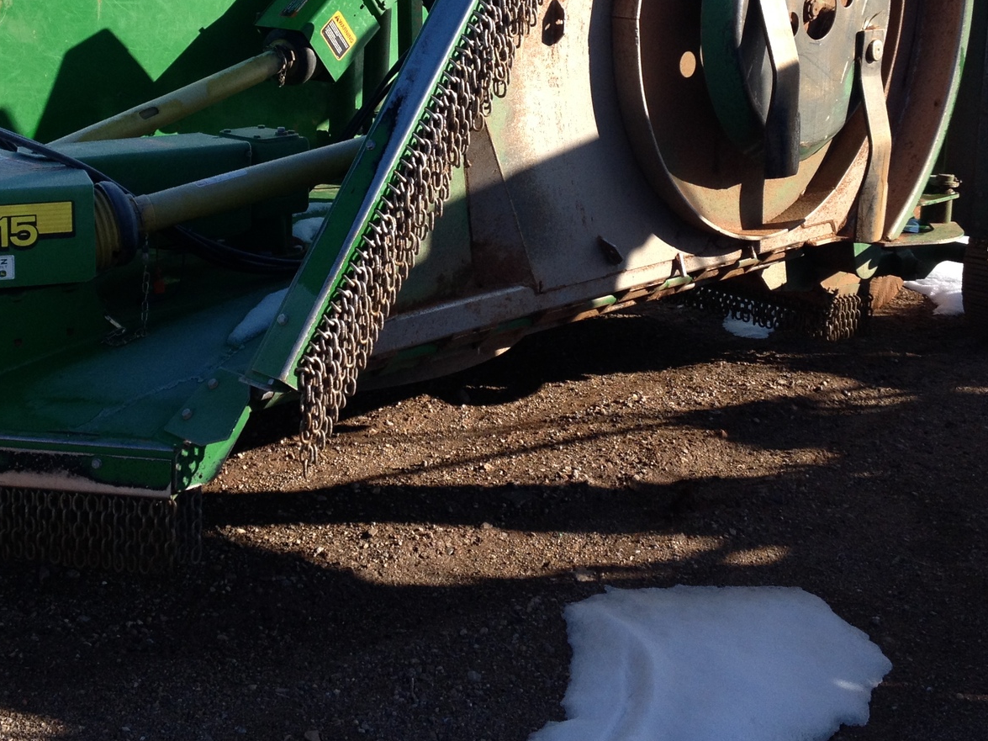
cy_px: 137
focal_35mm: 61
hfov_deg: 31.6
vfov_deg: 23.6
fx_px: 1741
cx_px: 420
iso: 64
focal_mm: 4.28
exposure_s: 1/986
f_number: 2.4
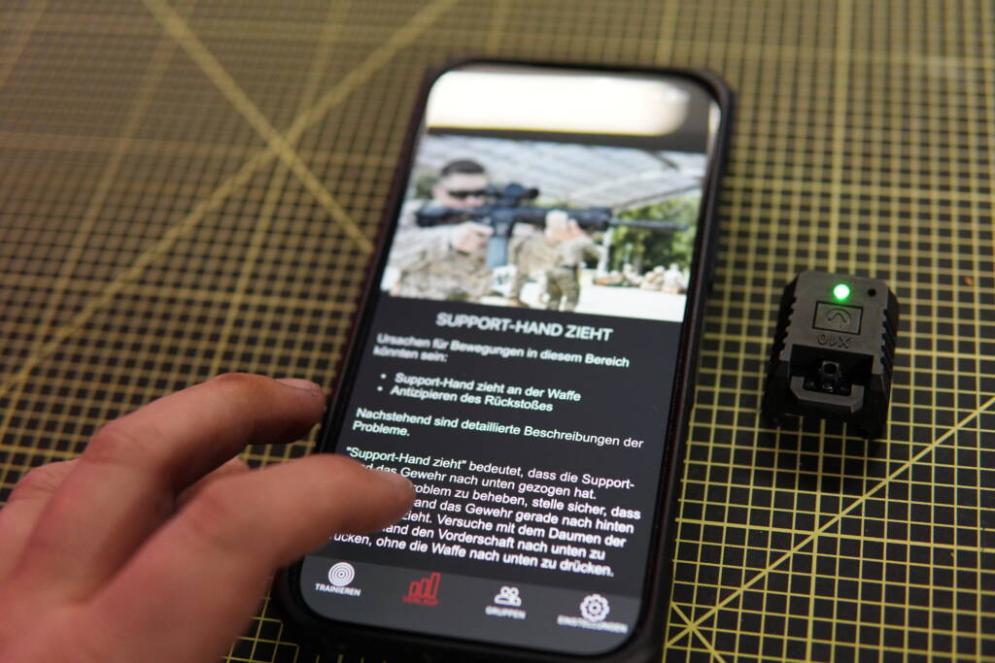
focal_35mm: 45
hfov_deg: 43.6
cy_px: 332
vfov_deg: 29.9
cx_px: 498
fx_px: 1244
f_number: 2
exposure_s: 1/160
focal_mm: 30
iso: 1600
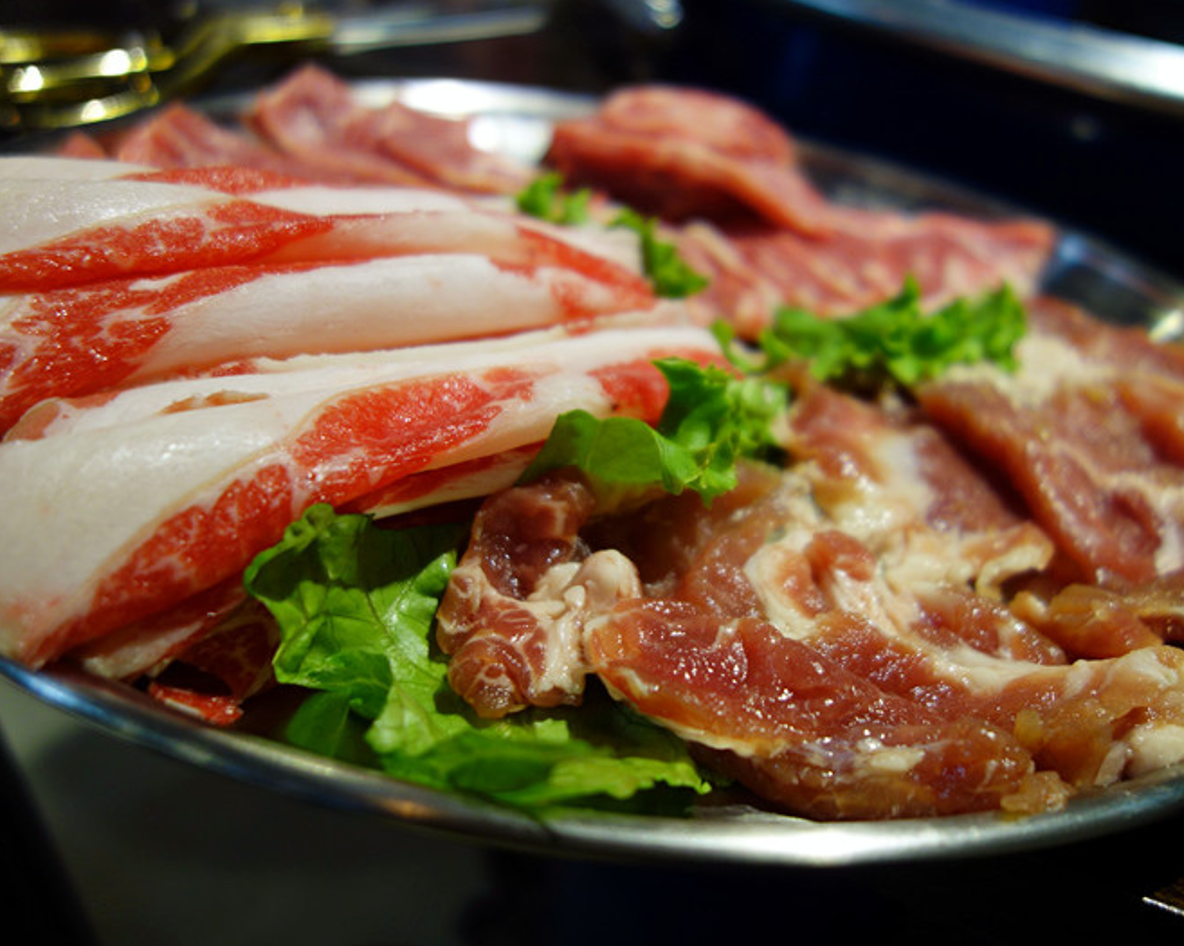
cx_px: 712
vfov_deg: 45.8
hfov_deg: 55.3
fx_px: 1121
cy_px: 469
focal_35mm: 32
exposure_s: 1/30
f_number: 1.8
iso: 160
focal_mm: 10.4
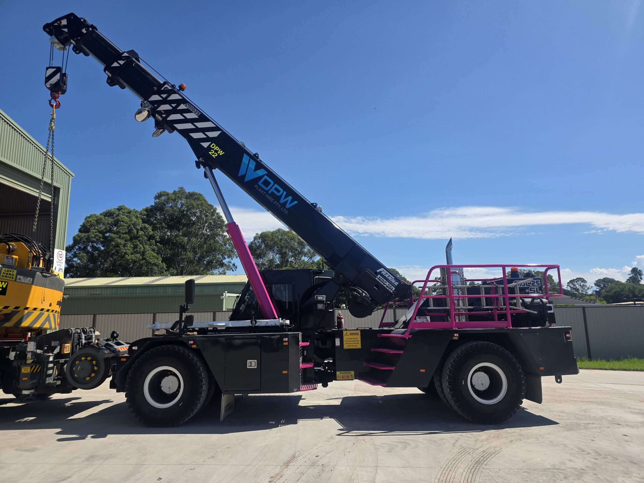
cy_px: 242
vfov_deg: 58.9
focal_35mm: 23
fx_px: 428
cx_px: 322
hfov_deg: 73.9
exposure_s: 1/6355
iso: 80
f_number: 1.7
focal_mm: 6.3
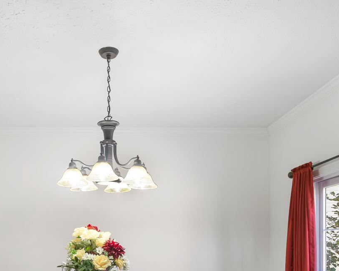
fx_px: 381
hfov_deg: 47.3
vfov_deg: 36.9
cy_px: 239
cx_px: 116
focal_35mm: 38
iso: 800
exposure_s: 1/30
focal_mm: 16
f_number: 8
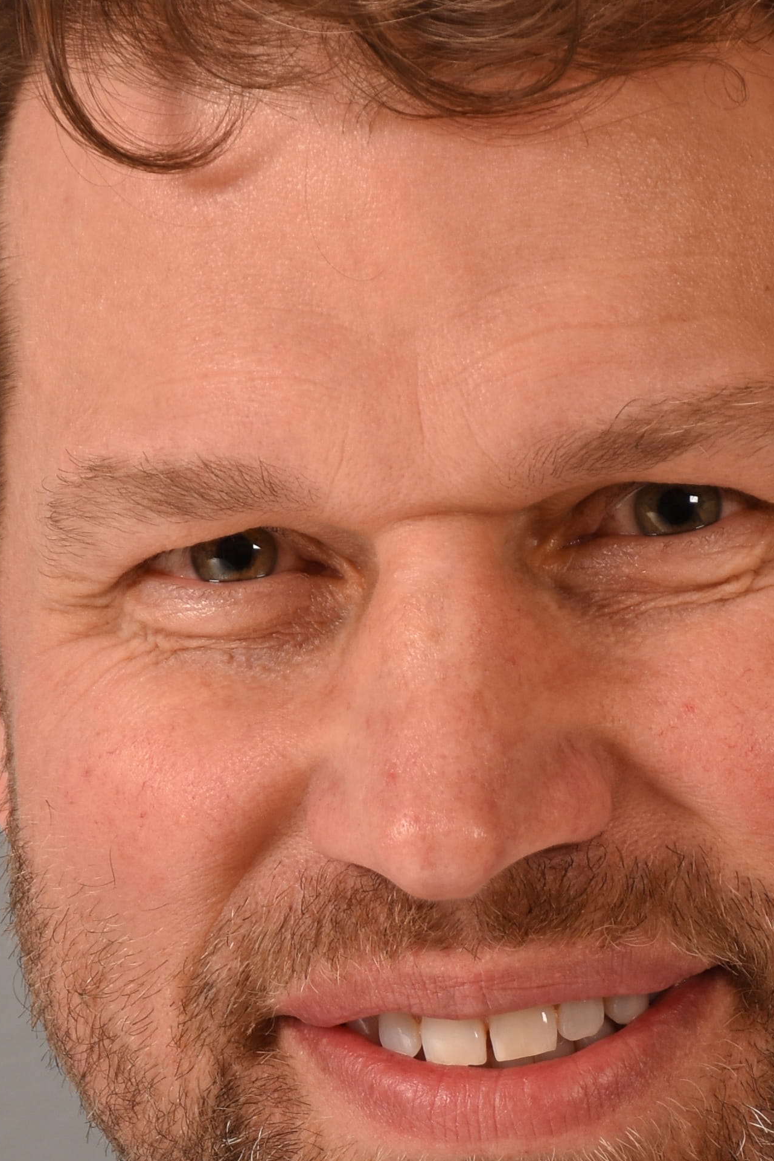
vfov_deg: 4.6
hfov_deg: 3.1
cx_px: 552
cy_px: 1019
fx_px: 14336
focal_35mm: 445
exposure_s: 1/125
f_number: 9
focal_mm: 95
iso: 100
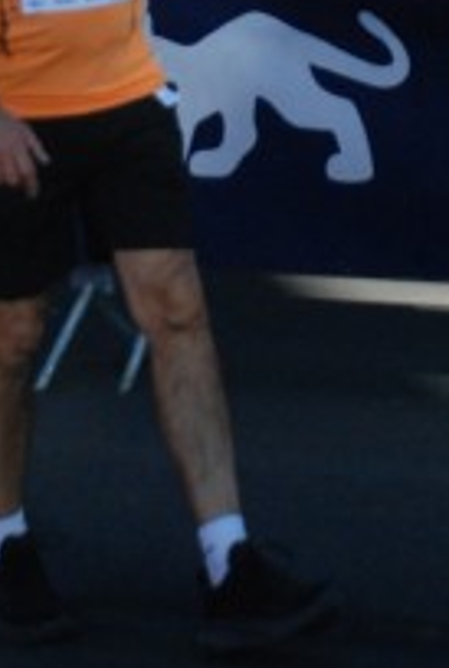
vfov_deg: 9.5
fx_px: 3946
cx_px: 277
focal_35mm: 212
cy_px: -219
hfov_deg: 6.5
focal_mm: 48
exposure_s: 1/1000
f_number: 4.8
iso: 1000
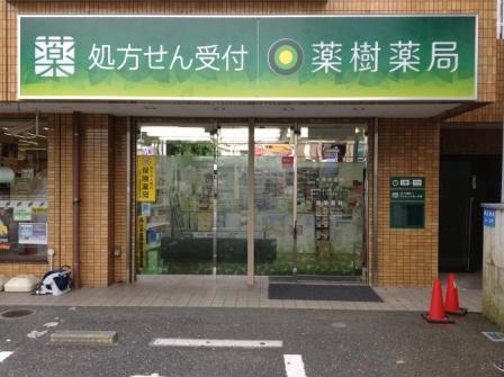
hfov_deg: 52.7
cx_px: 252
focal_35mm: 35
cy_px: 188
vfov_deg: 40.6
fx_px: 509
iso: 50
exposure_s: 1/236
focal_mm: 4.28
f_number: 2.4
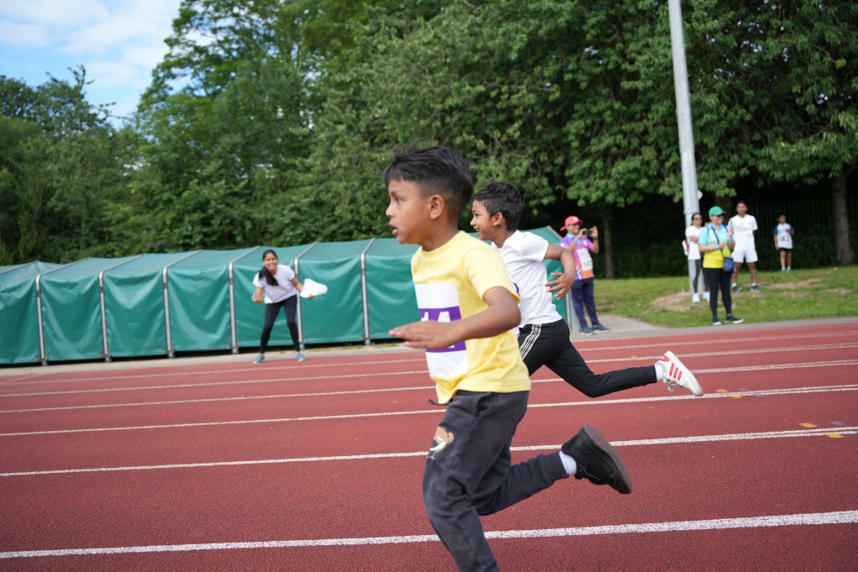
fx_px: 762
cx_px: 429
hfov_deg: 58.7
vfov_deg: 41.1
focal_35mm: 32
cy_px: 286
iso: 400
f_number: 2.8
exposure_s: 1/3200
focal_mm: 32
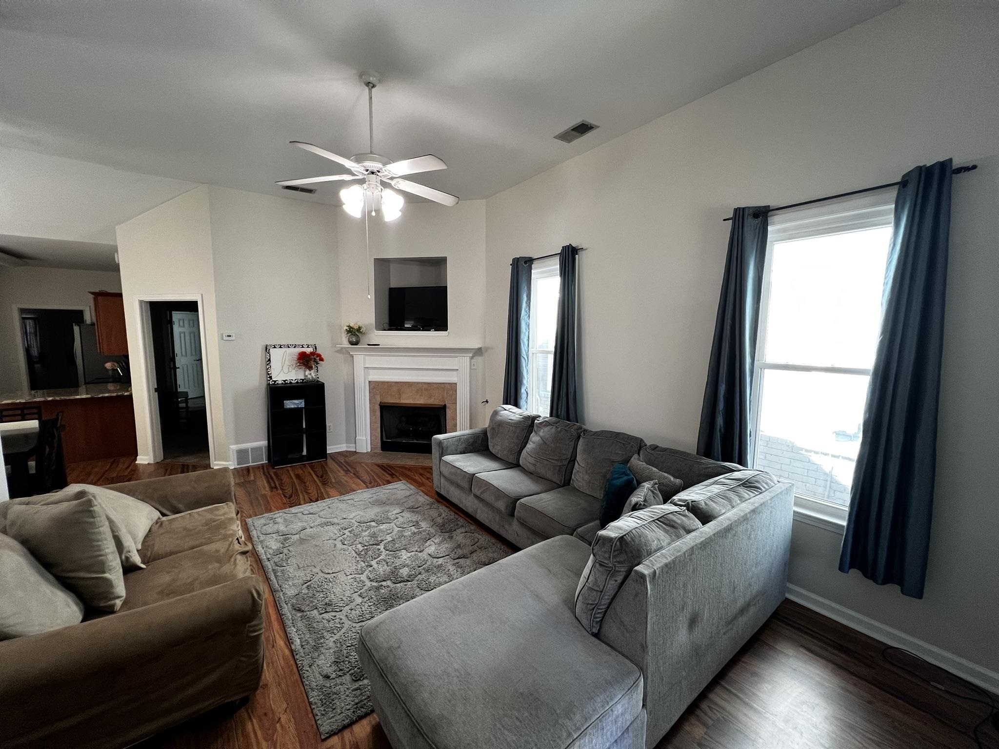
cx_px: 500
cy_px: 374
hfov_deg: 106.2
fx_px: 375
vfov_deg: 89.9
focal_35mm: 13
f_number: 1.8
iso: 160
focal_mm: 1.57
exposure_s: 1/60
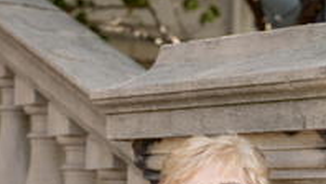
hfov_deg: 9.7
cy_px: 366
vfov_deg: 5.4
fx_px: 1913
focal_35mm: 221
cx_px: 155
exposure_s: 1/200
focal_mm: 93
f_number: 5
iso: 400
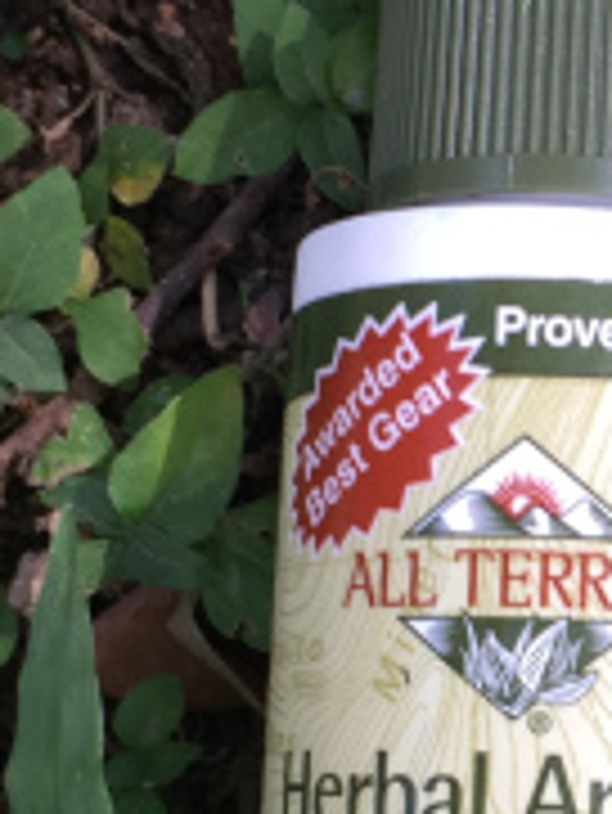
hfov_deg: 13.9
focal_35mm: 105
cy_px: 562
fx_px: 2472
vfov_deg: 18.6
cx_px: 630
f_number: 2.2
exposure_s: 1/142
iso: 32
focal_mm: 4.15
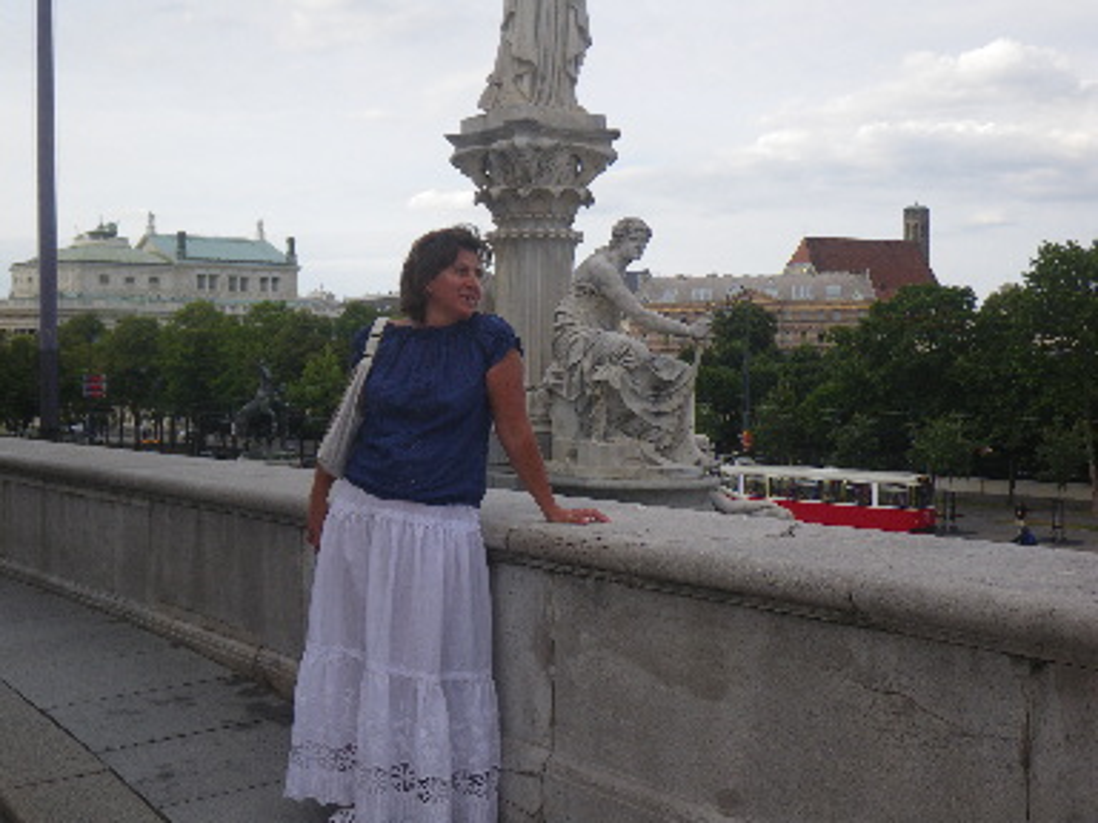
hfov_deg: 44.8
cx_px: 549
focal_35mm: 42
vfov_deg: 34.3
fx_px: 1332
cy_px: 412
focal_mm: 7.5
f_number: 4.2
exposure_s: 1/160
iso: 50
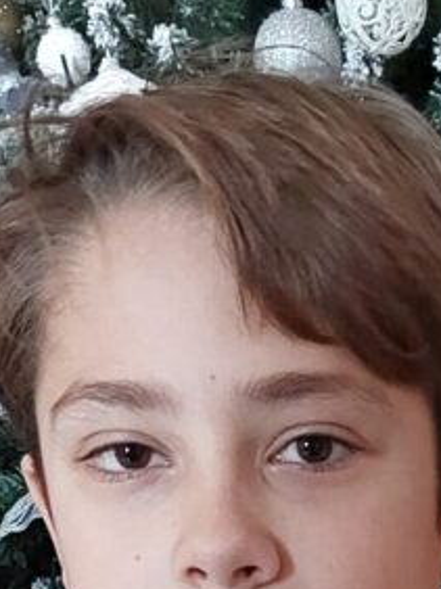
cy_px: 852
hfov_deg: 13.1
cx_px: 566
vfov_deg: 16.6
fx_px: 1854
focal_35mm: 109
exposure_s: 1/25
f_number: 1.8
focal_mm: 4.6
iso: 800
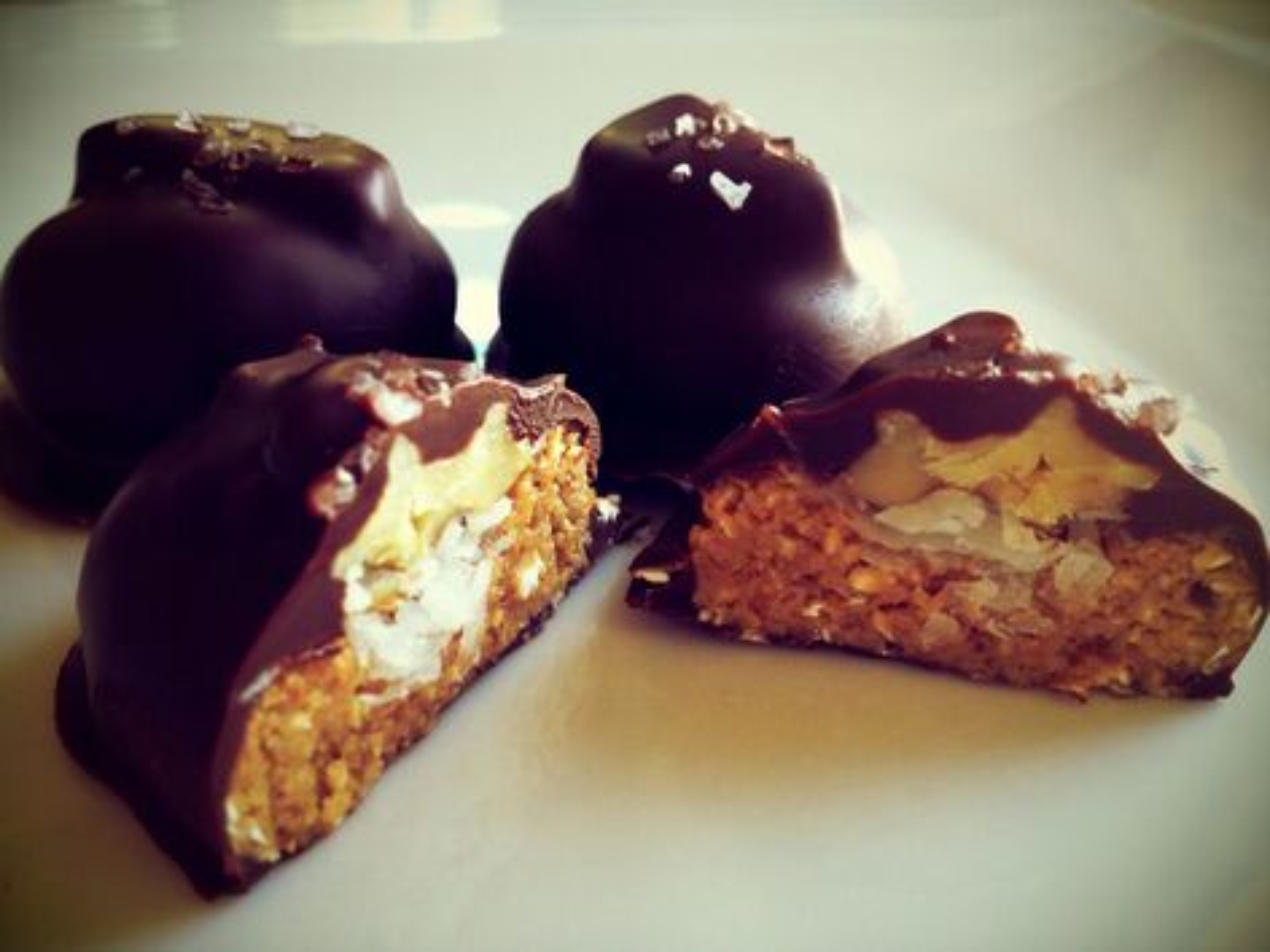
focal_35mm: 35
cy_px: 476
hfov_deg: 52.6
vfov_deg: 40.7
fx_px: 1284
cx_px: 635
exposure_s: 1/20
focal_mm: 4.28
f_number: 2.4
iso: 64
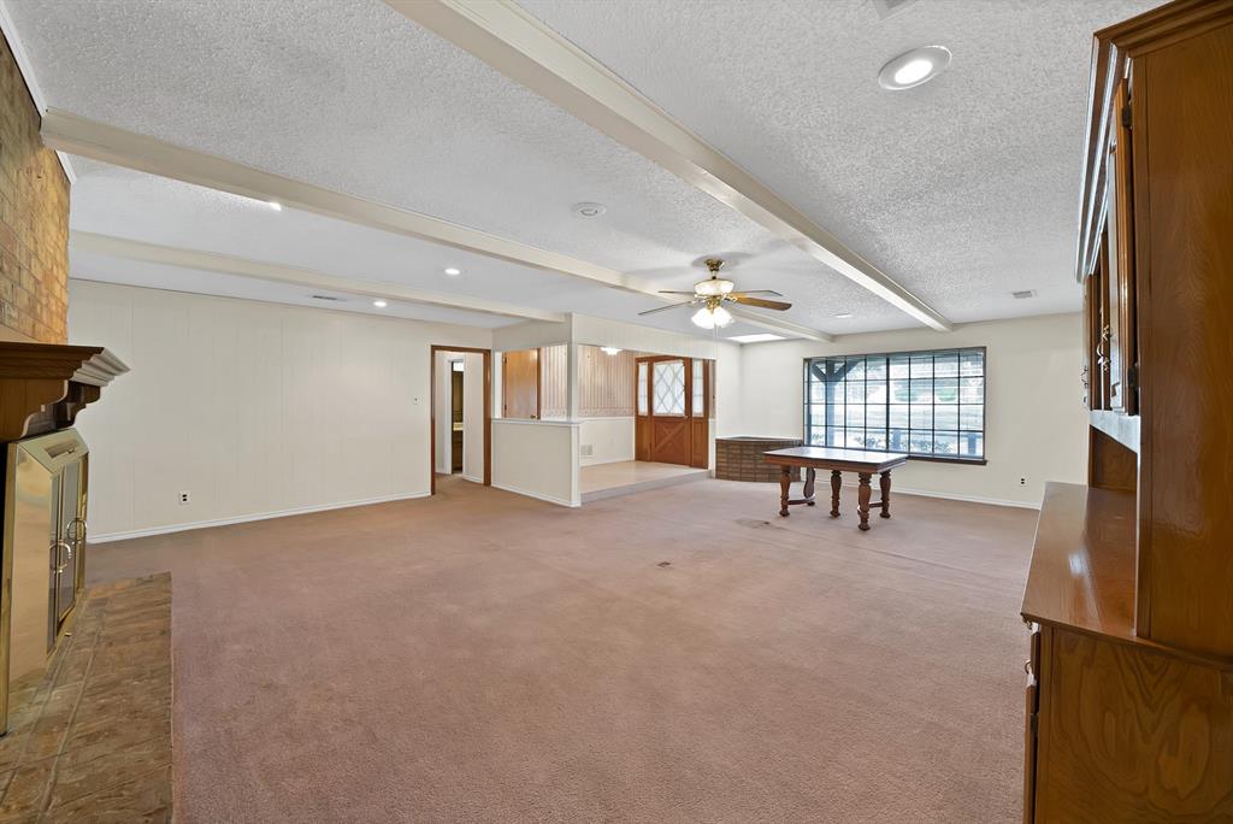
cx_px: 616
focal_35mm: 12
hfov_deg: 112.6
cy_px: 412
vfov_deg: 90.1
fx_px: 411
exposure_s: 1/3
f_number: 9
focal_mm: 12
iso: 640
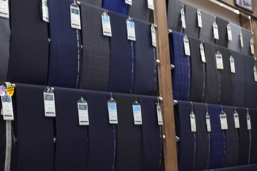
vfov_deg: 19.2
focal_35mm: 71
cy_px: 78
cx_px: 85
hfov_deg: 28.3
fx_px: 507
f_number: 8
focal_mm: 26
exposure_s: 1/60
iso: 560
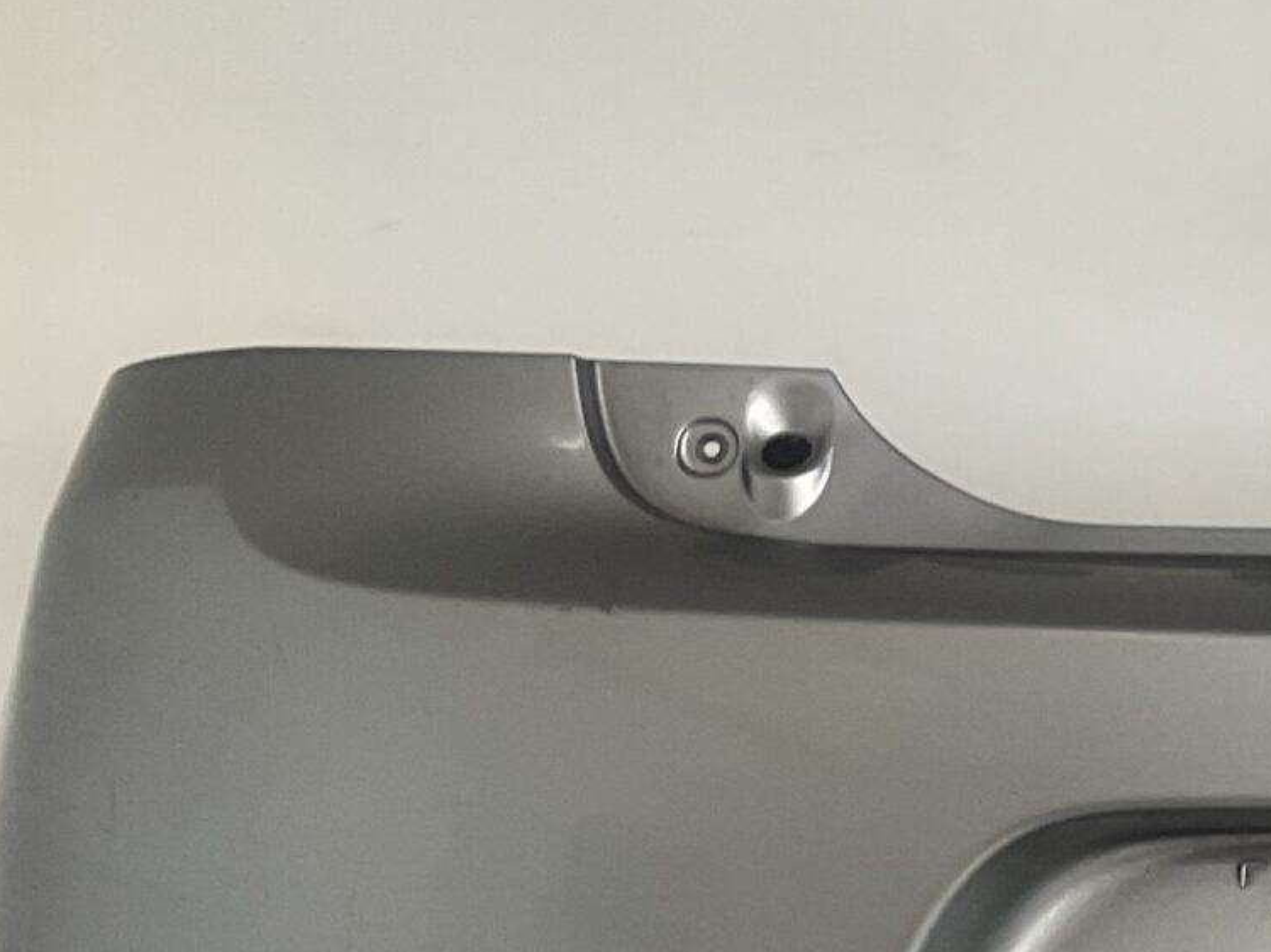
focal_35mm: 99
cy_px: 613
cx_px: 1917
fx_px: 3634
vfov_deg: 14.9
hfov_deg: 17.7
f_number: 1.8
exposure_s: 1/100
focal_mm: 3
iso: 32
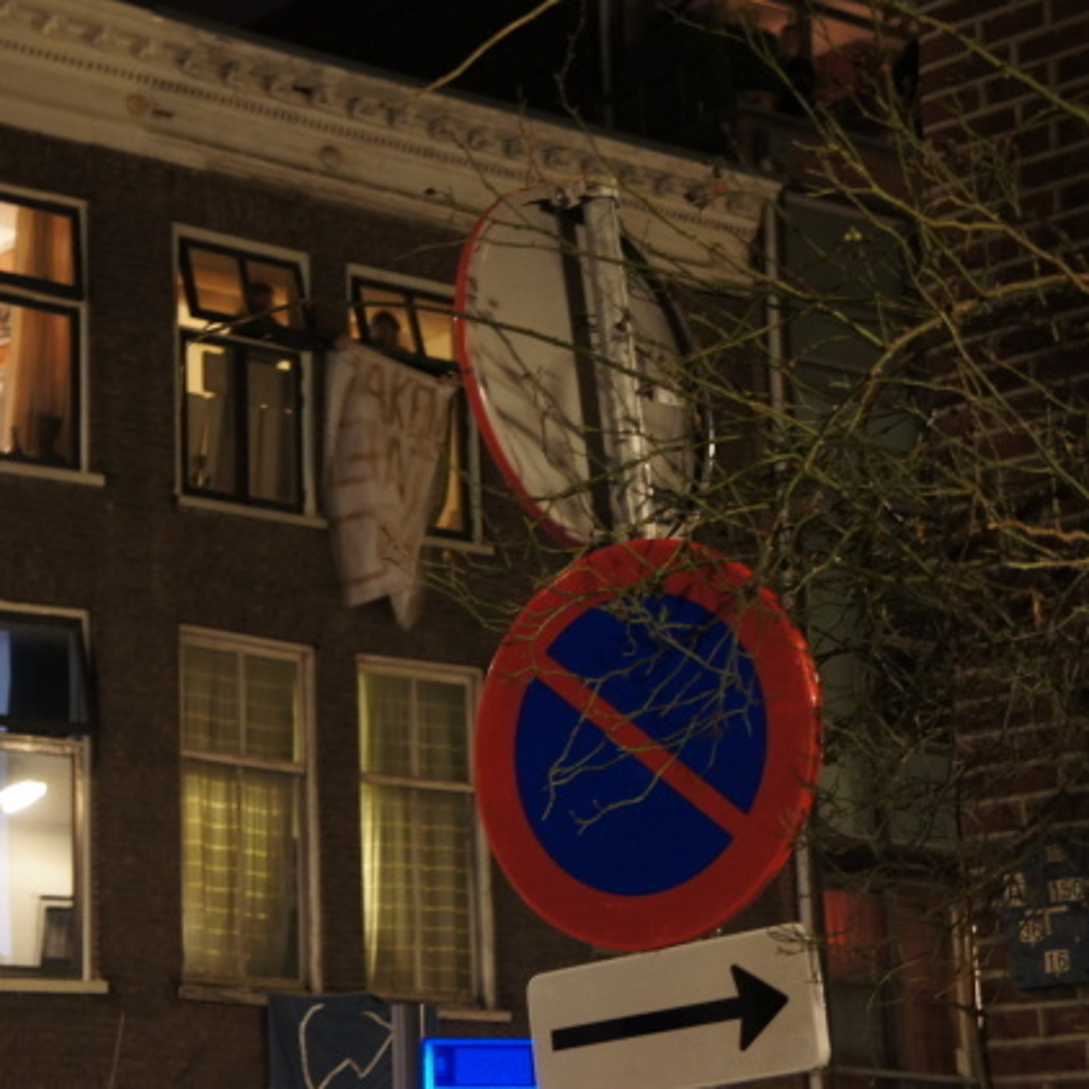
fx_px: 3511
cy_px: 544
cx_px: 271
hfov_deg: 17.5
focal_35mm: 99
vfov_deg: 17.6
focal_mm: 51
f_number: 5
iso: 1600
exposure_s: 1/2
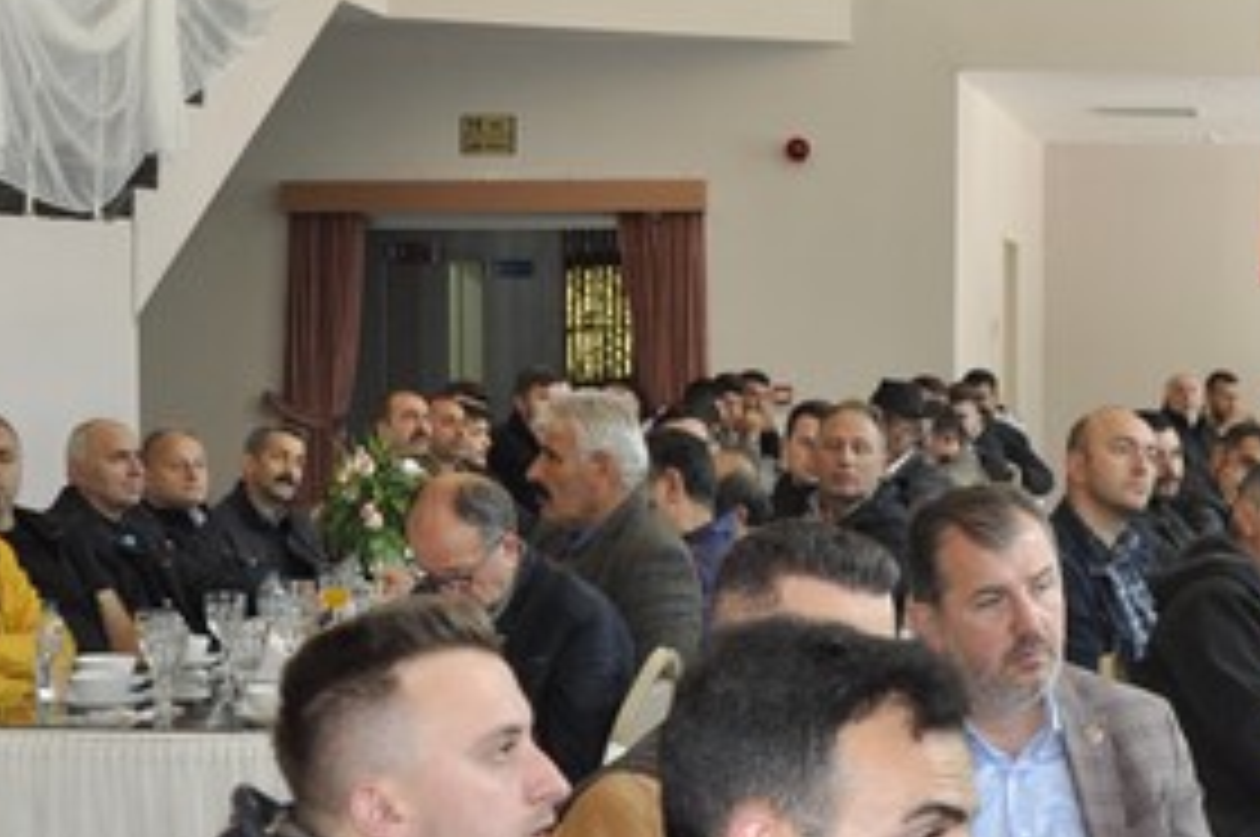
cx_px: 1318
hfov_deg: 22.6
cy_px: 574
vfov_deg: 15.8
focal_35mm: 86
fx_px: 3006
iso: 640
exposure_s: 1/80
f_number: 4
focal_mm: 24
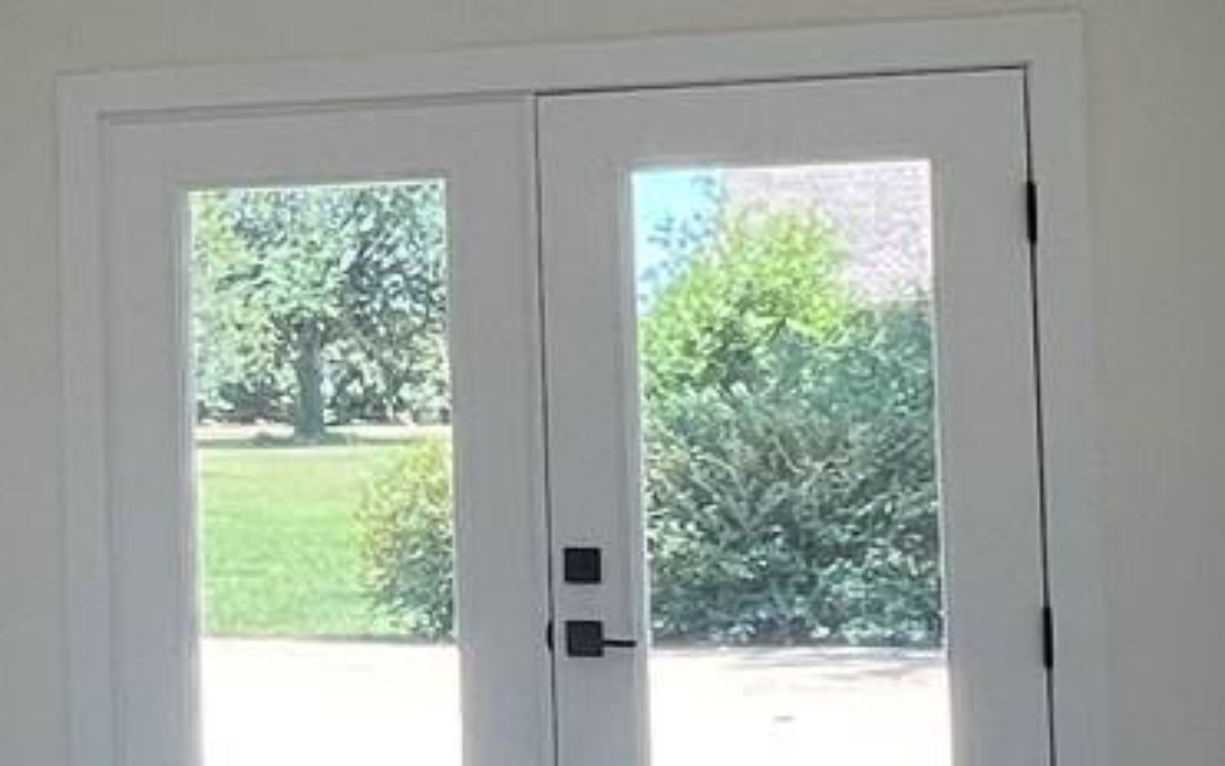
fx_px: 2538
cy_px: 211
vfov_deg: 17.1
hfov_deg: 25.5
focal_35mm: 76
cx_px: -50
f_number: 1.8
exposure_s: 1/120
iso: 32
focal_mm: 1.57
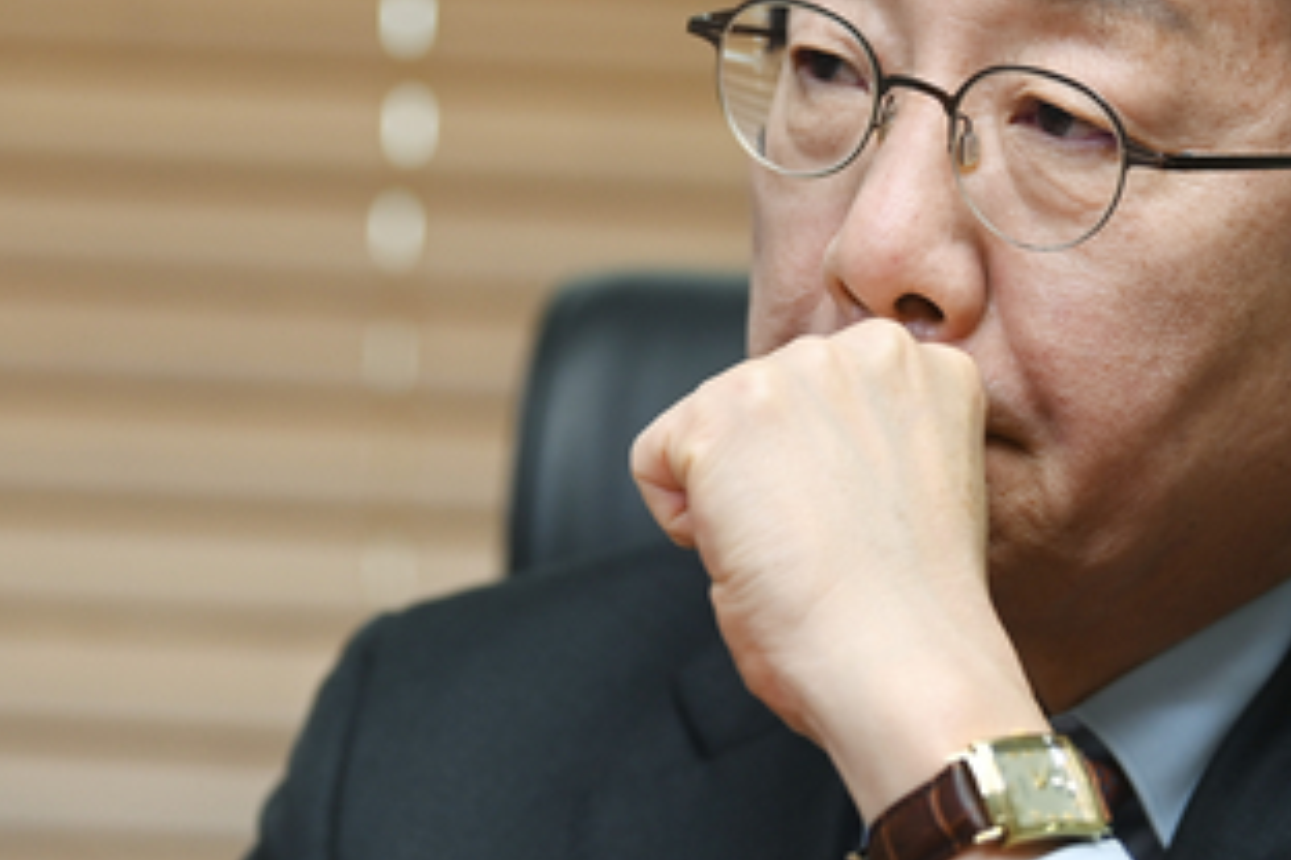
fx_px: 7351
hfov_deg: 10.0
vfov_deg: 6.7
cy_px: 229
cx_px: 629
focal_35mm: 205
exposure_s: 1/250
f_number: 2.8
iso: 400
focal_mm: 100
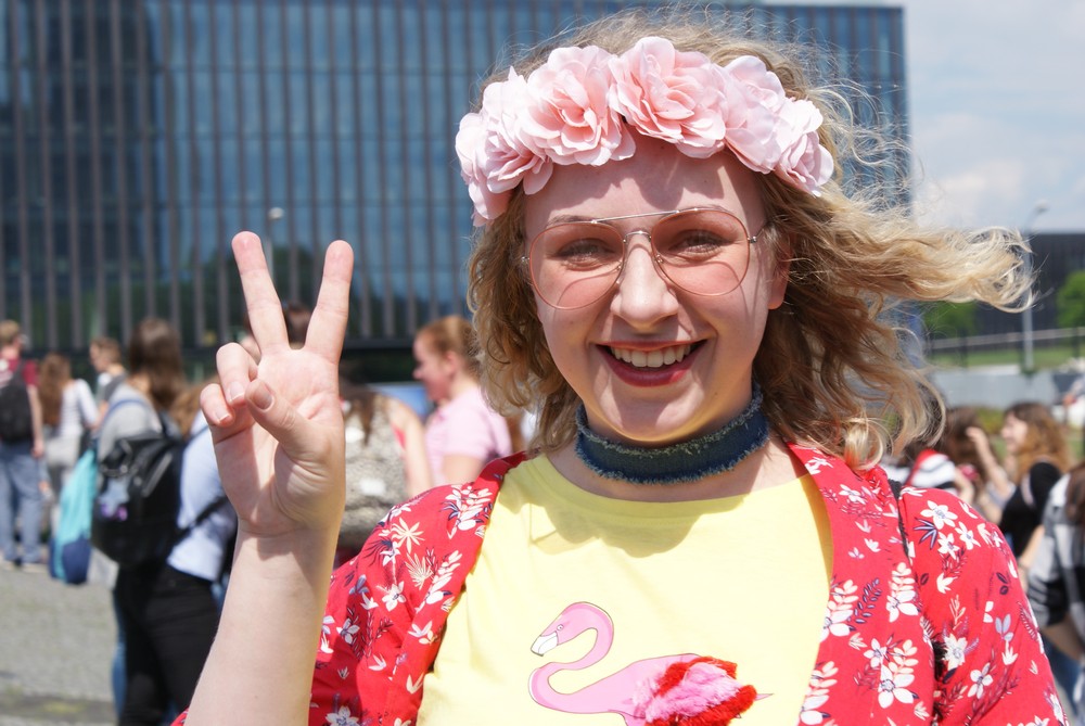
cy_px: 363
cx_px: 542
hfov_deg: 19.4
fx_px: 3168
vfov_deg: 13.1
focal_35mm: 105
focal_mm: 70
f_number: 11
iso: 100
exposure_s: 1/250
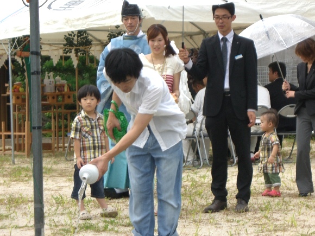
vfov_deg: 13.0
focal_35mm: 114
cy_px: 118
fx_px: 1037
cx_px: 158
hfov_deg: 17.3
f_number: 5.1
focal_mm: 23.7
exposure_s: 1/160
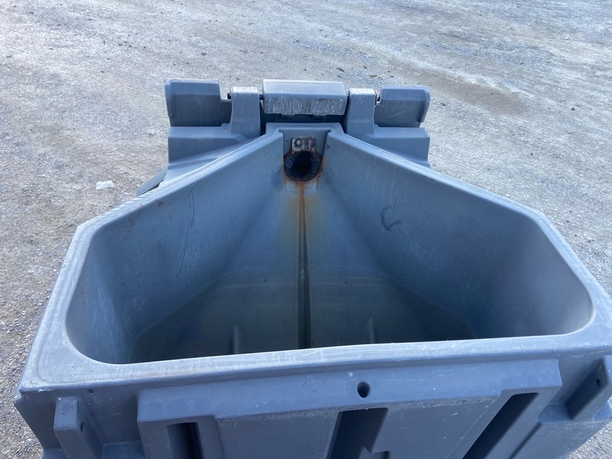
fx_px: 460
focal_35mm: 26
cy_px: 230
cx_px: 306
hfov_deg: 67.3
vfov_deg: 53.1
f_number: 1.8
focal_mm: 4.25
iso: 32
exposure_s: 1/193
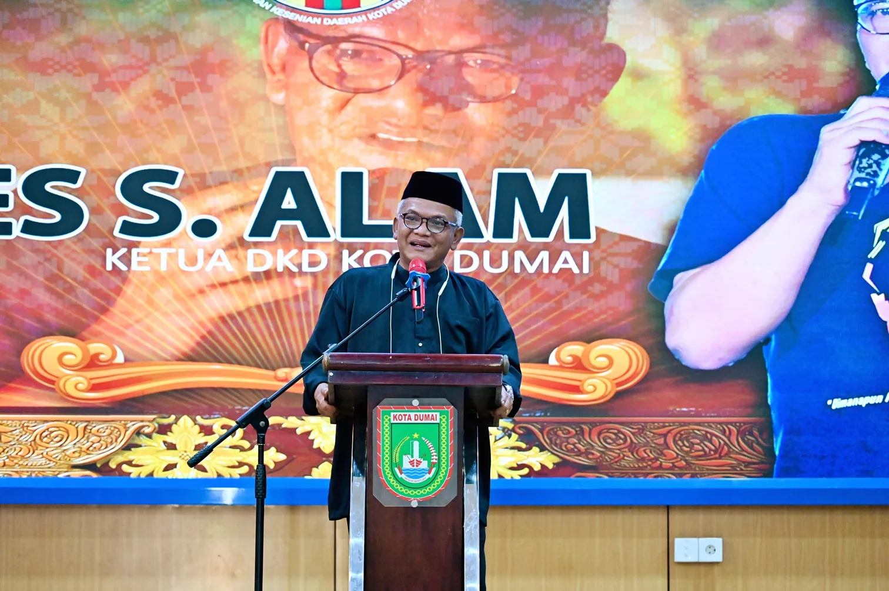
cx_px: 444
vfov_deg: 11.4
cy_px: 296
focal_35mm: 120
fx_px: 2961
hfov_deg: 17.1
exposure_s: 1/125
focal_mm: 120
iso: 5600
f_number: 4
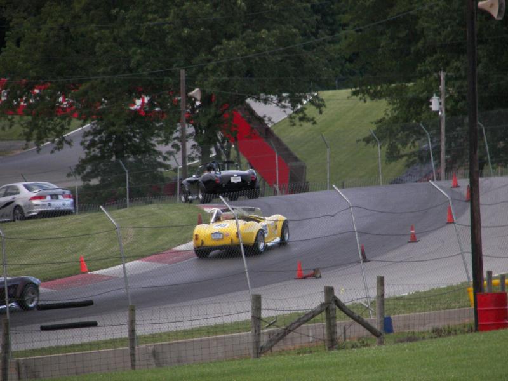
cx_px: 254
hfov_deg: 4.7
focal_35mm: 418
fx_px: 6134
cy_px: 190
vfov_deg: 3.6
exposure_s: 1/160
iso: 160
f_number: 3.6
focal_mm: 69.6
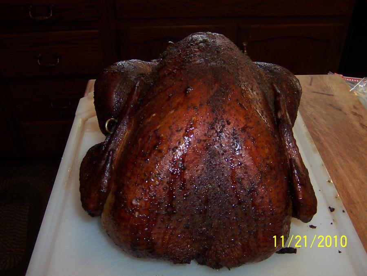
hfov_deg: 51.4
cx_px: 184
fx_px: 382
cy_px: 138
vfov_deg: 39.7
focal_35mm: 36
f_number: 2.8
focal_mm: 5.6
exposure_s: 1/60
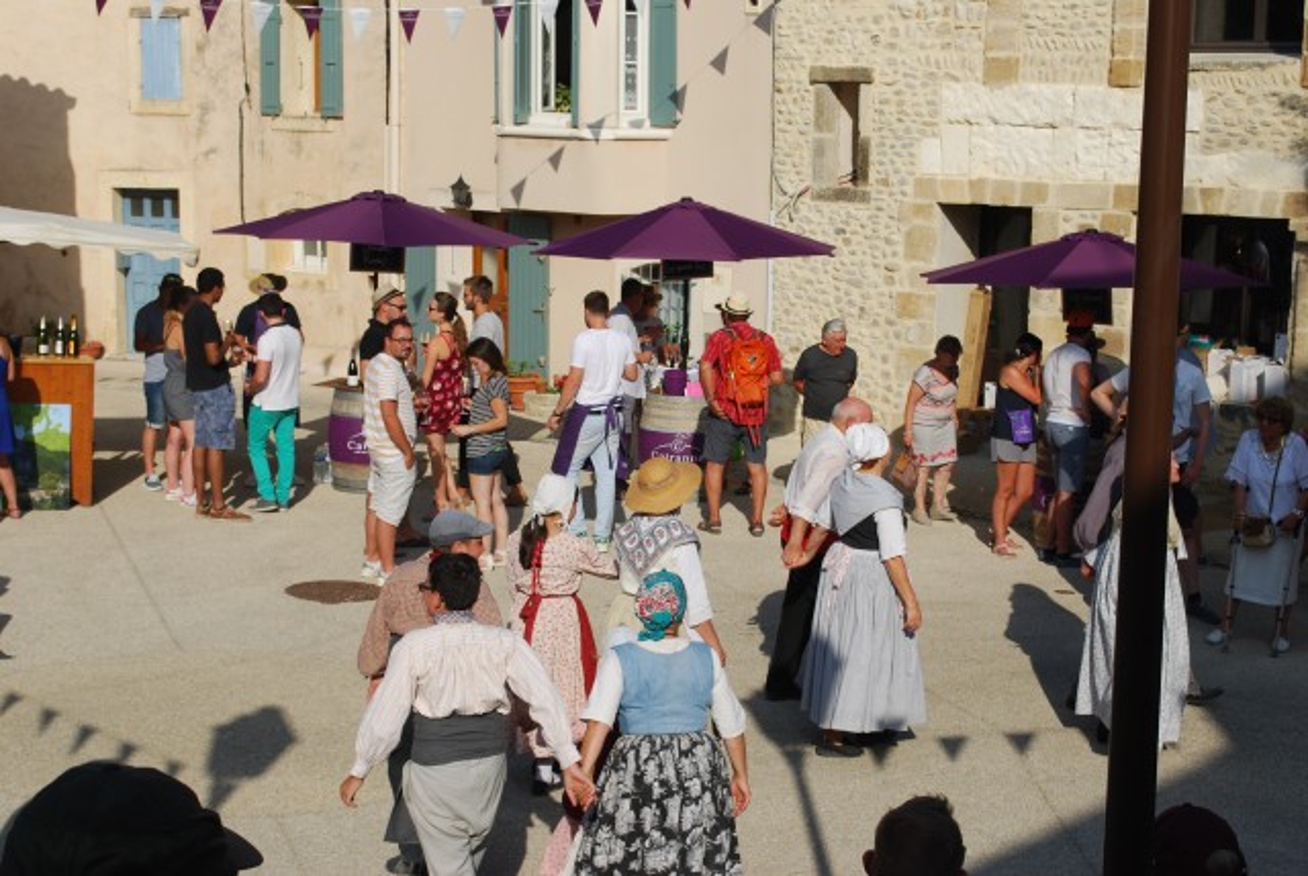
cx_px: 654
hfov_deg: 35.0
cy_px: 438
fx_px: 2074
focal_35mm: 57
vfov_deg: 23.9
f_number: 9
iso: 100
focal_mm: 38
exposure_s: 1/320
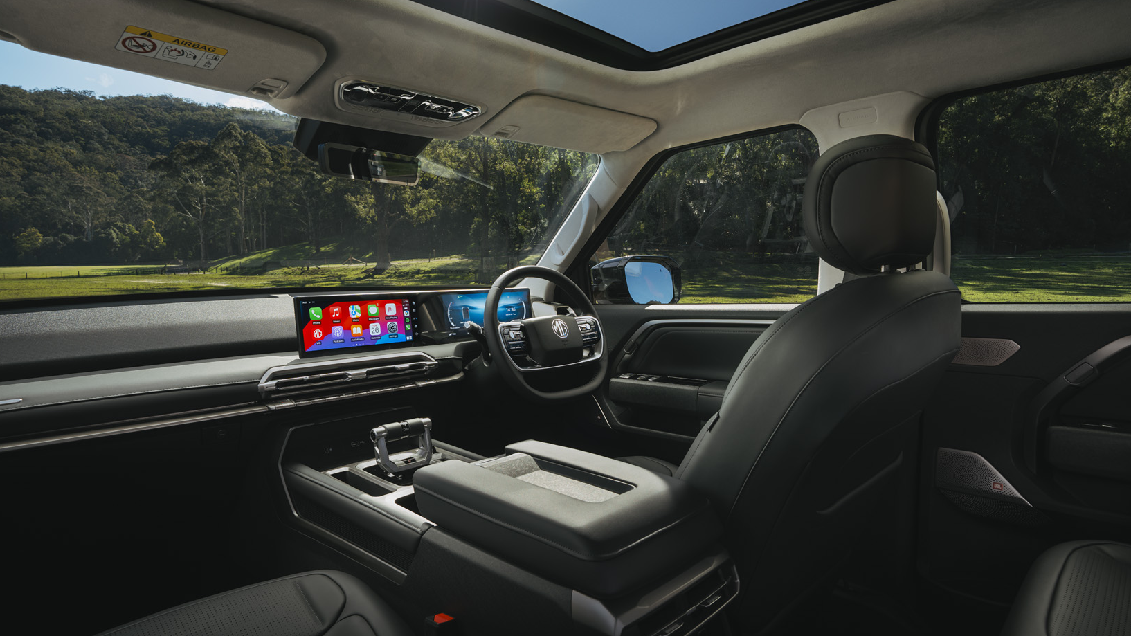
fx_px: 600
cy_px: 320
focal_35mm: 20
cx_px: 565
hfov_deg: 86.6
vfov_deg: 55.9
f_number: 9
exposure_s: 1/125
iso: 100
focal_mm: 19
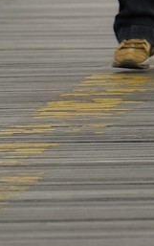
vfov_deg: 1.3
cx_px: 399
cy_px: -497
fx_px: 10834
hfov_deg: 0.8
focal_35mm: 1616
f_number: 3
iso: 100
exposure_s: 1/400
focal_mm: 170
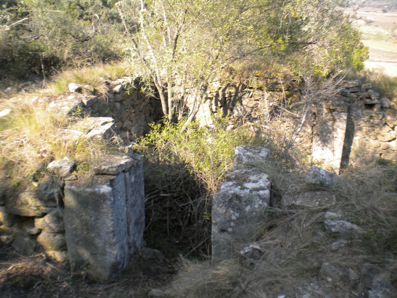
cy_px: 149
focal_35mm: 35
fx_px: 401
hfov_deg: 52.6
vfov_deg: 40.7
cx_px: 198
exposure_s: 1/148
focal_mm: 6.3
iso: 80
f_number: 4.6
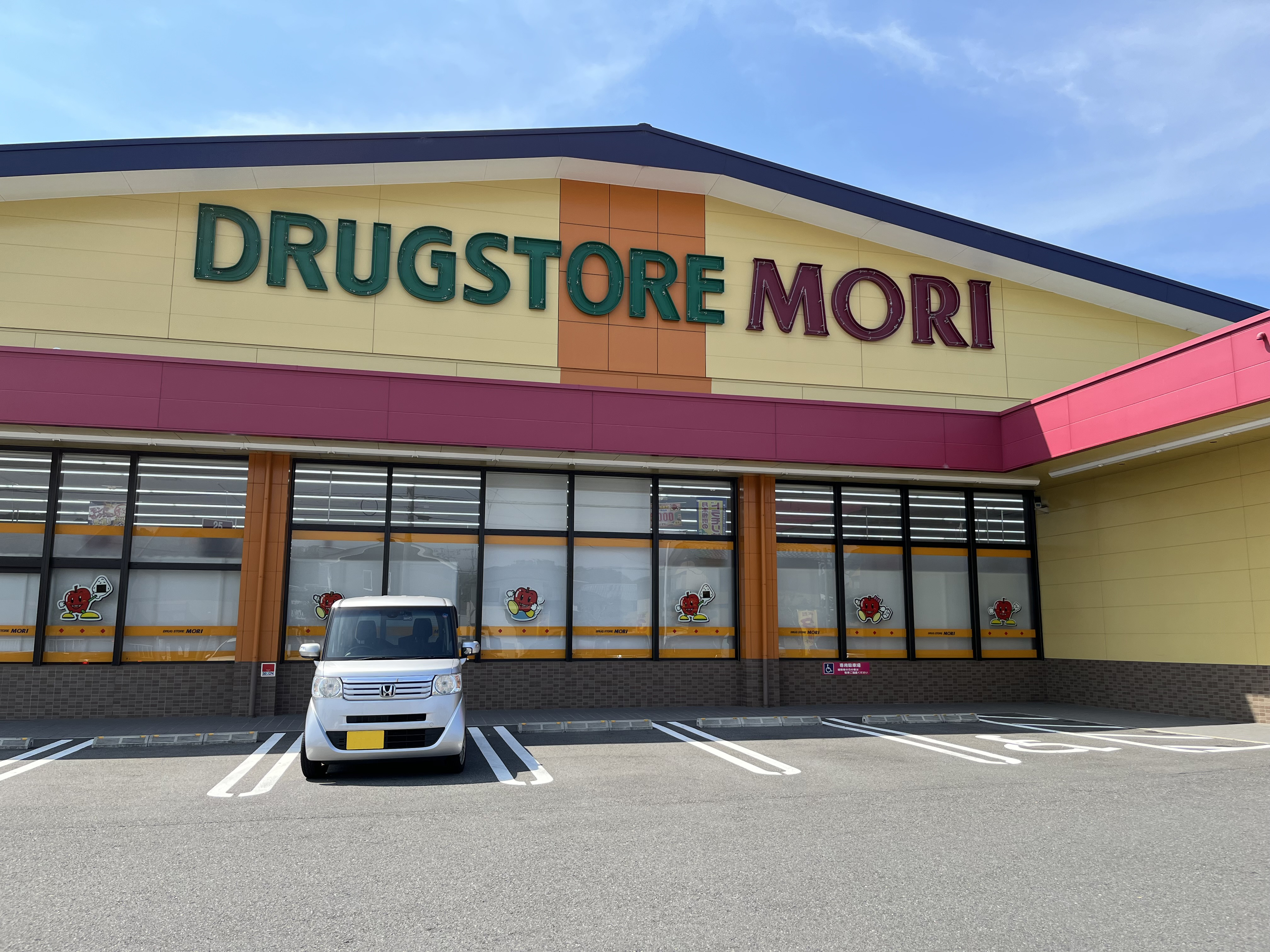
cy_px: 476
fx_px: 954
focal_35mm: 26
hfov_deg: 67.3
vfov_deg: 53.1
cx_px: 635
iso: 50
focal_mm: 5.1
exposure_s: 1/1802
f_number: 1.6
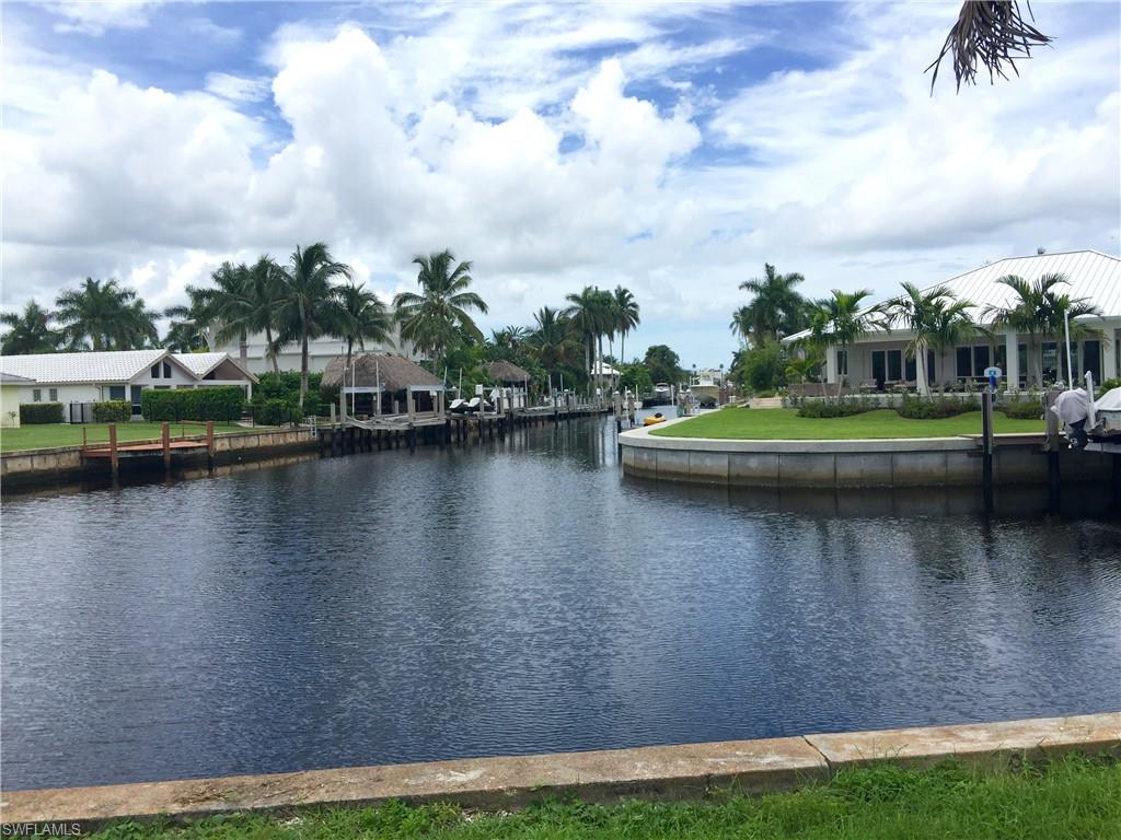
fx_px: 939
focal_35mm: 29
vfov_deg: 48.2
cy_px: 420
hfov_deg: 61.7
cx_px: 560
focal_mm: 4.15
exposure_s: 1/1276
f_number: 2.2
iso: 32
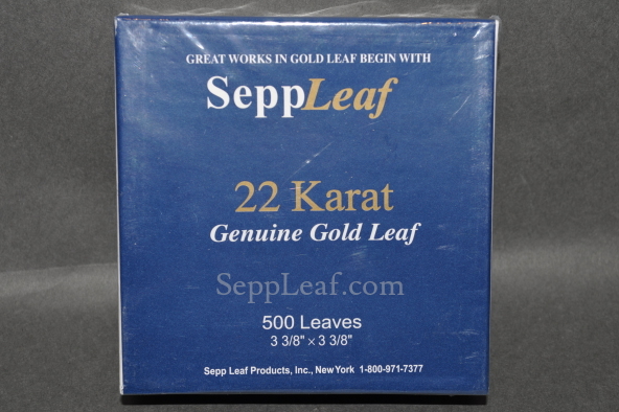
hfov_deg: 32.9
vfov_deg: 22.2
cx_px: 311
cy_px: 207
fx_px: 1048
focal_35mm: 61
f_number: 9
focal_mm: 40
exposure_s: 1/160
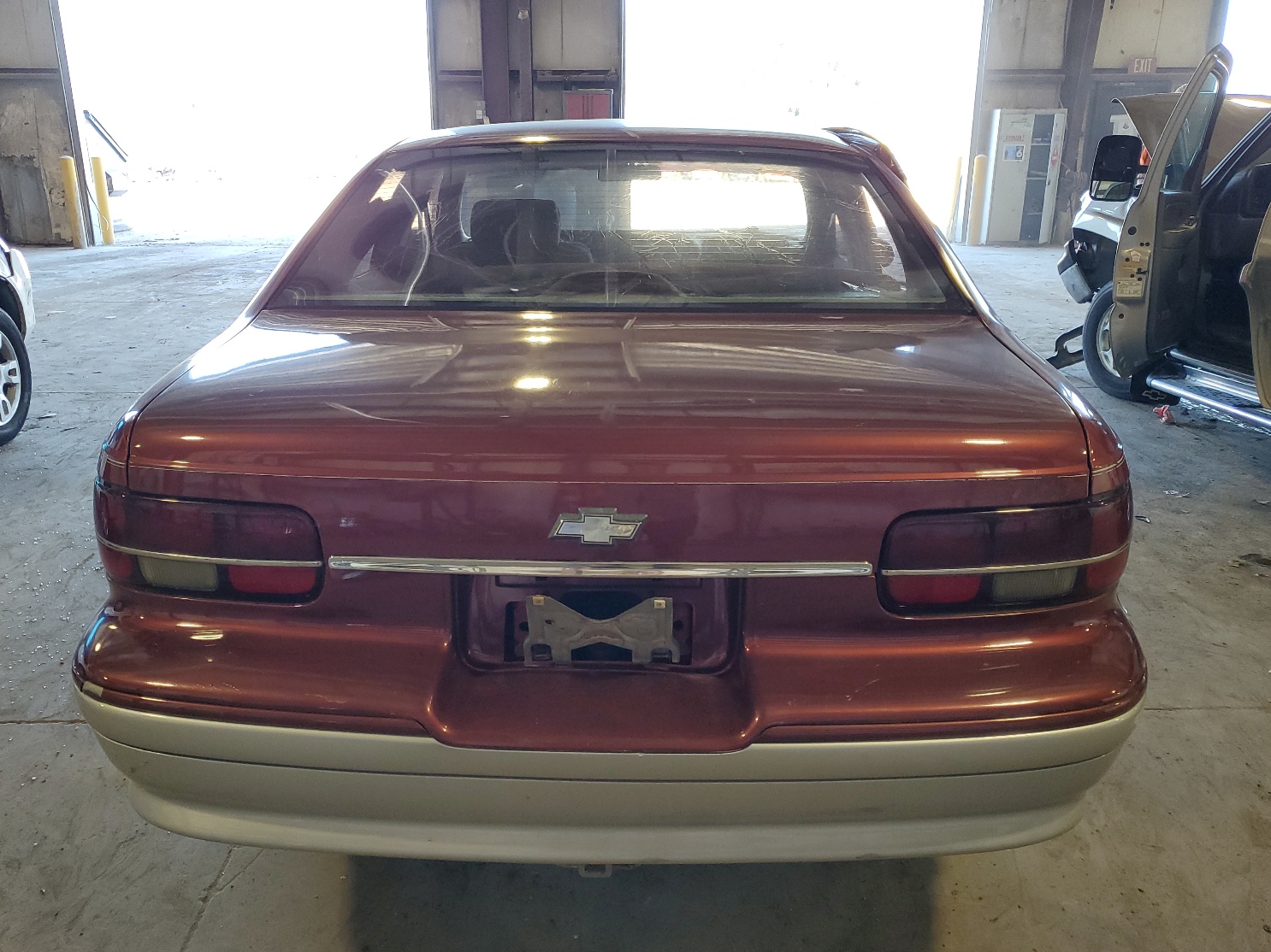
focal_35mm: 28
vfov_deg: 49.7
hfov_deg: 63.4
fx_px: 1028
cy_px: 506
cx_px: 615
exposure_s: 1/120
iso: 95
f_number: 1.5
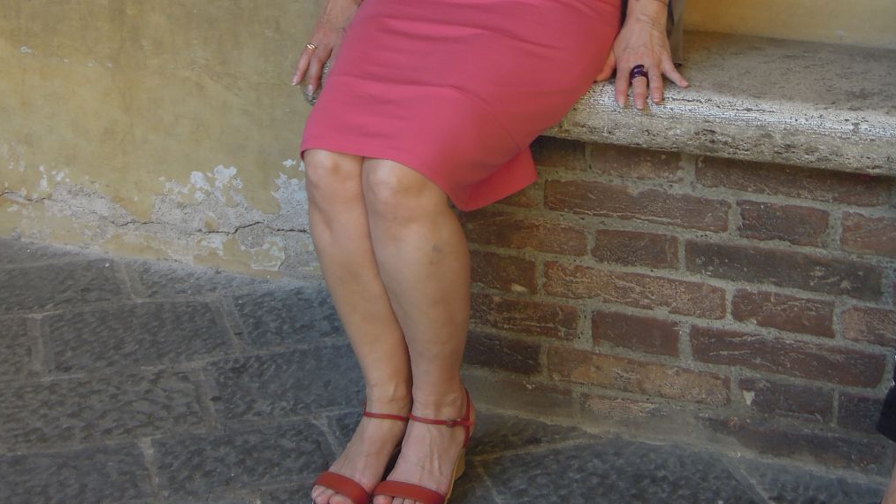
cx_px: 445
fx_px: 2162
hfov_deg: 23.4
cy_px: 9
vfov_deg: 13.1
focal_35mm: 91
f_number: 3.7
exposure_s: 1/125
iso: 160
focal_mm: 11.1
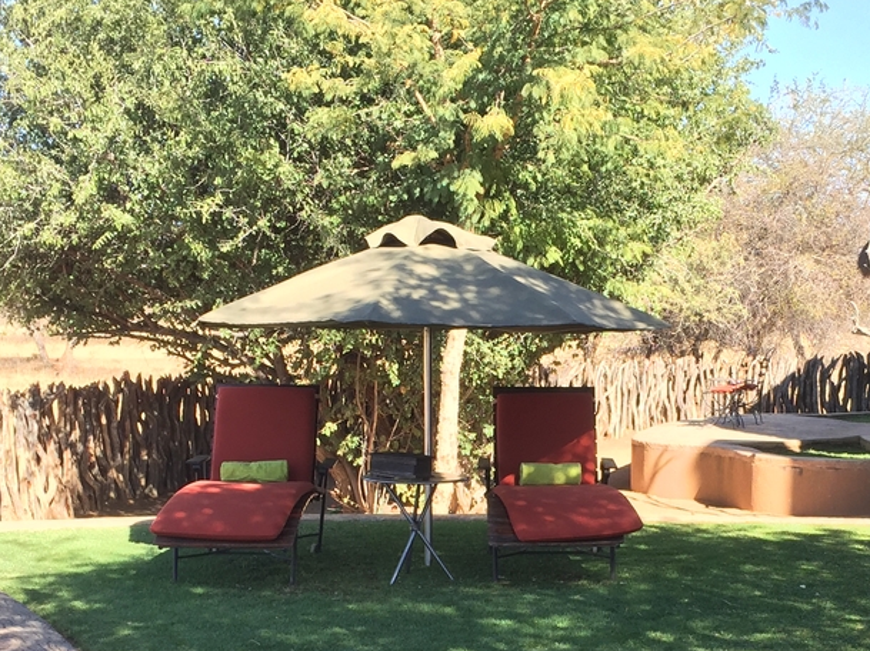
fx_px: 1532
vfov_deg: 23.5
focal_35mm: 61
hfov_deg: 31.5
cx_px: 566
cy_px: 561
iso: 32
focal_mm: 4.15
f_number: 2.2
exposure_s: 1/408
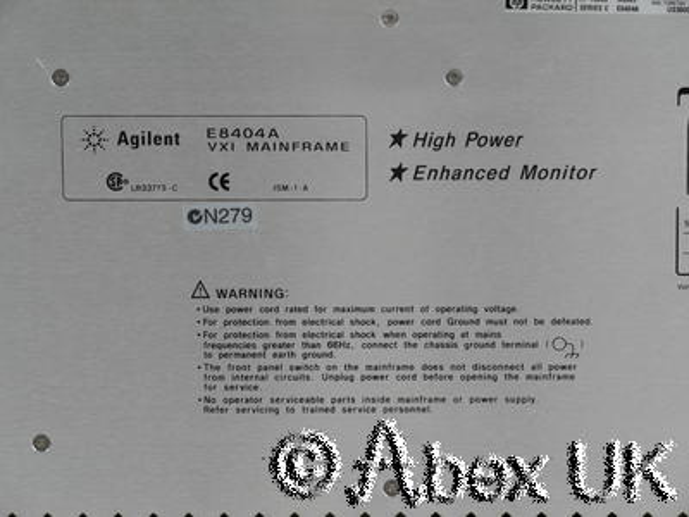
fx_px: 4339
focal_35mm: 218
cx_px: 344
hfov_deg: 9.1
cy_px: 258
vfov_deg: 6.8
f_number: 13
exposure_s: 1/2.5
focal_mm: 109
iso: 400
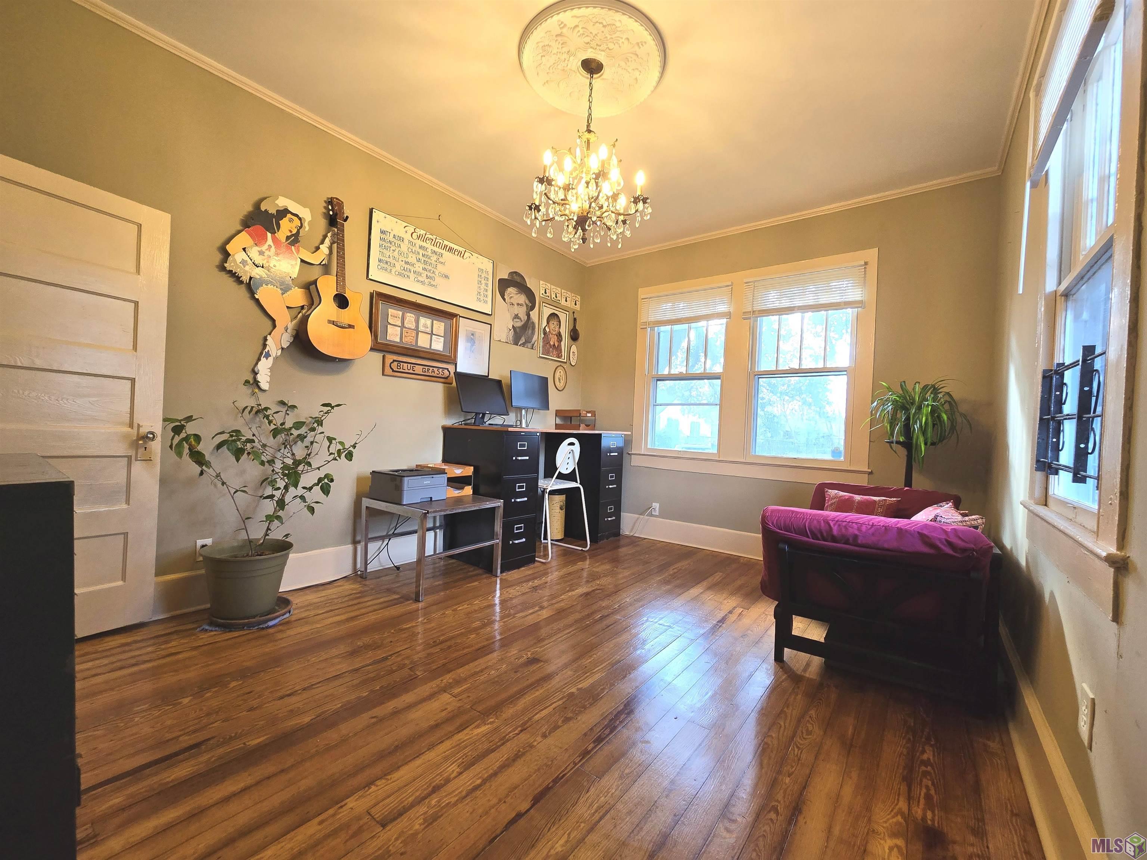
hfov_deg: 106.2
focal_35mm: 13
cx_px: 574
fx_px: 431
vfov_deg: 89.9
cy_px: 430
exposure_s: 1/60
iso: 160
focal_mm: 2.2
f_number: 2.2
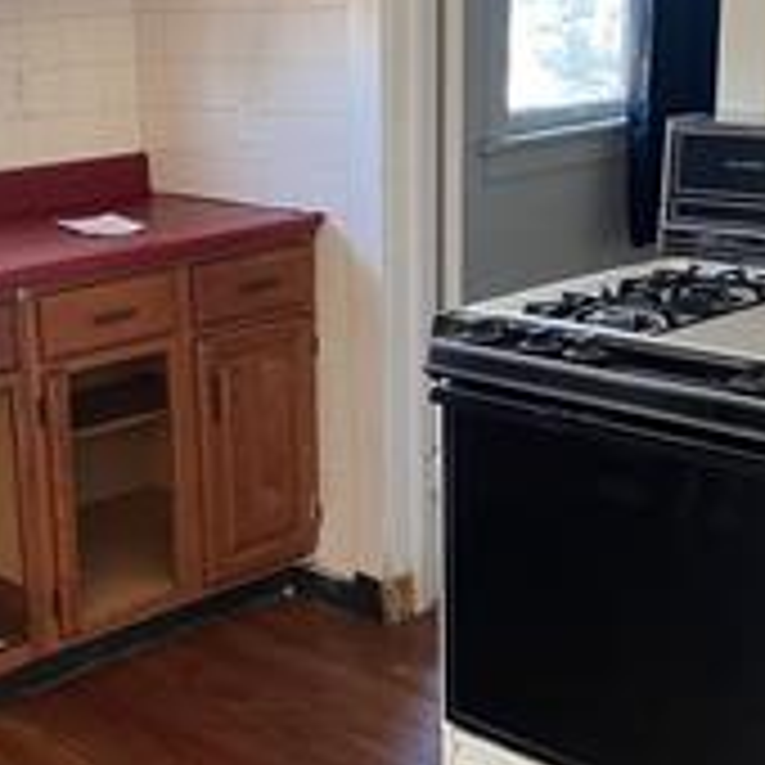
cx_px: 218
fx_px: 1625
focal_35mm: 65
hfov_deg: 26.2
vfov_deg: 26.5
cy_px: 410
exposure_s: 1/77
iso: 125
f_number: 1.6
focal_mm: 4.2
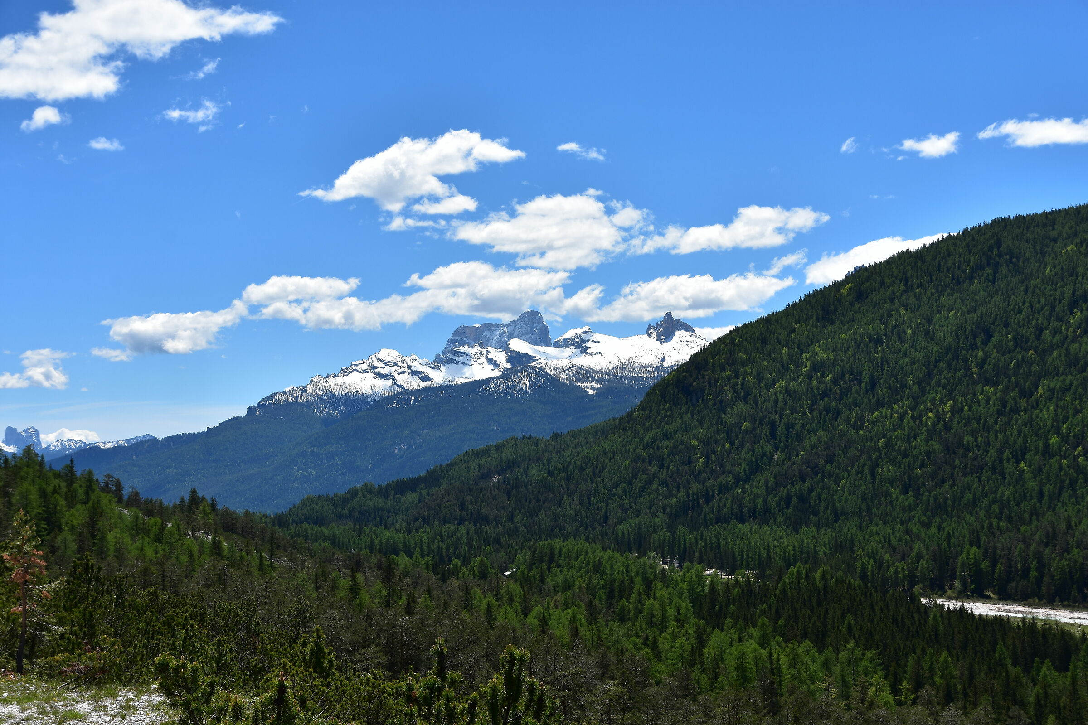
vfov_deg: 26.5
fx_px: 1541
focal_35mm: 51
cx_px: 544
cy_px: 362
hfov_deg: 38.9
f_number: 10
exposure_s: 1/250
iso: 100
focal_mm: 34
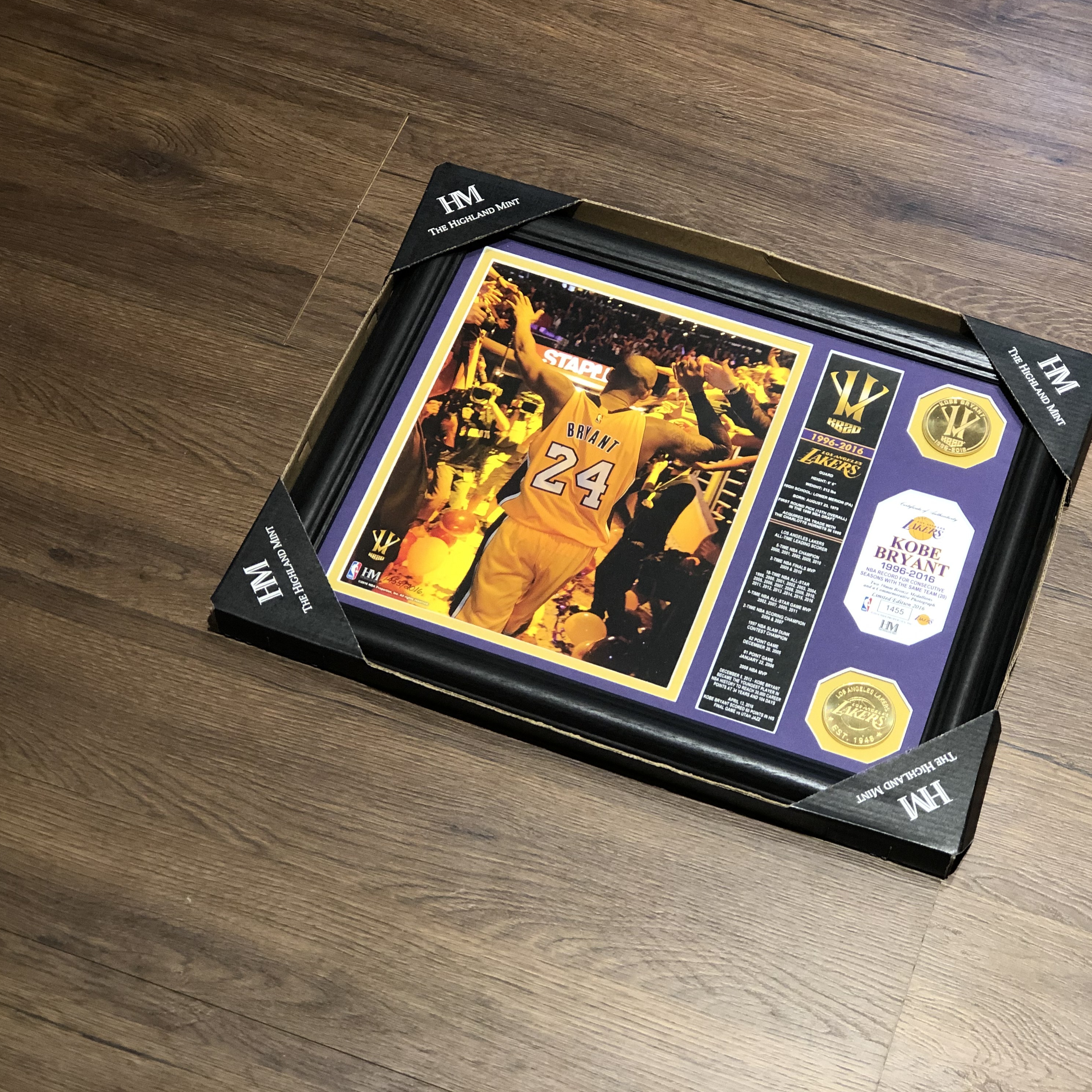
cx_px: 592
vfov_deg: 25.4
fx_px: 2427
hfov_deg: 25.3
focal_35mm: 68
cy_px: 542
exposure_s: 1/30
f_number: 2.8
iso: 125
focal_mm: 6.6
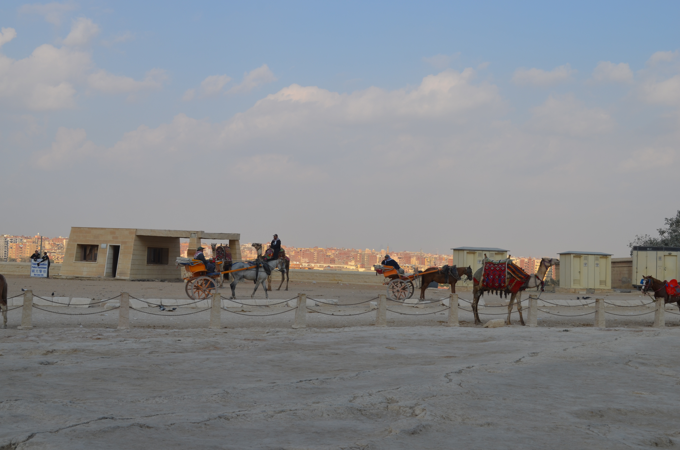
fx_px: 961
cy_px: 225
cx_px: 340
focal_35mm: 51
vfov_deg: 26.4
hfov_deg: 39.0
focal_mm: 34
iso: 100
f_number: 8
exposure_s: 1/250
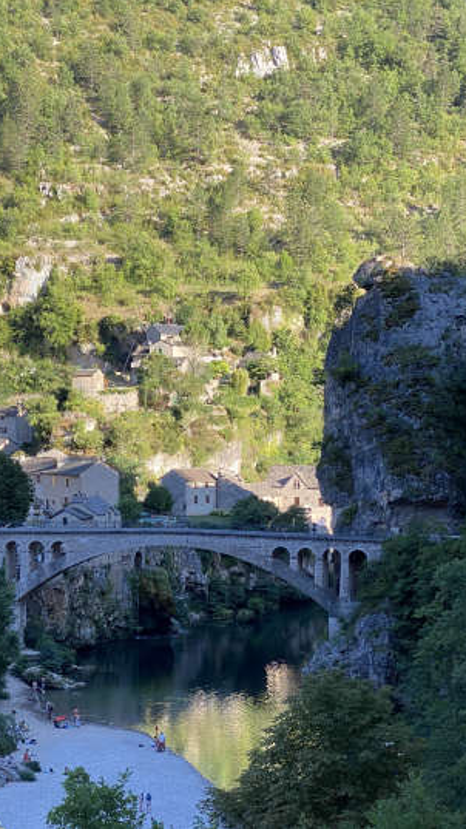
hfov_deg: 15.8
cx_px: 139
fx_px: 1670
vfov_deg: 27.9
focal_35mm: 76
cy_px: 414
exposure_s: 1/304
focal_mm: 6
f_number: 2
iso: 20
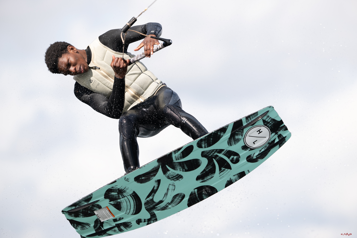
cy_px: 119
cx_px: 178
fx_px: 3966
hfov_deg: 5.2
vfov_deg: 3.4
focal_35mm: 400
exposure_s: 1/2500
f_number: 4.5
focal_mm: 400
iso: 320
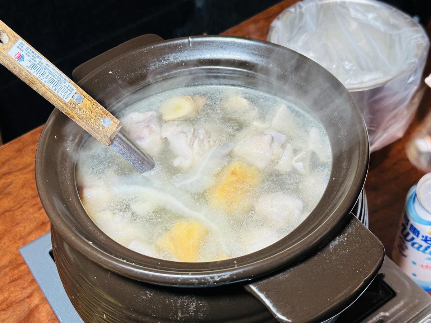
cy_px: 162
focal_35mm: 48
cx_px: 216
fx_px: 598
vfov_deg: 30.3
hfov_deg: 39.7
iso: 125
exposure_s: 1/60
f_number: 1.78
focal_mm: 6.86
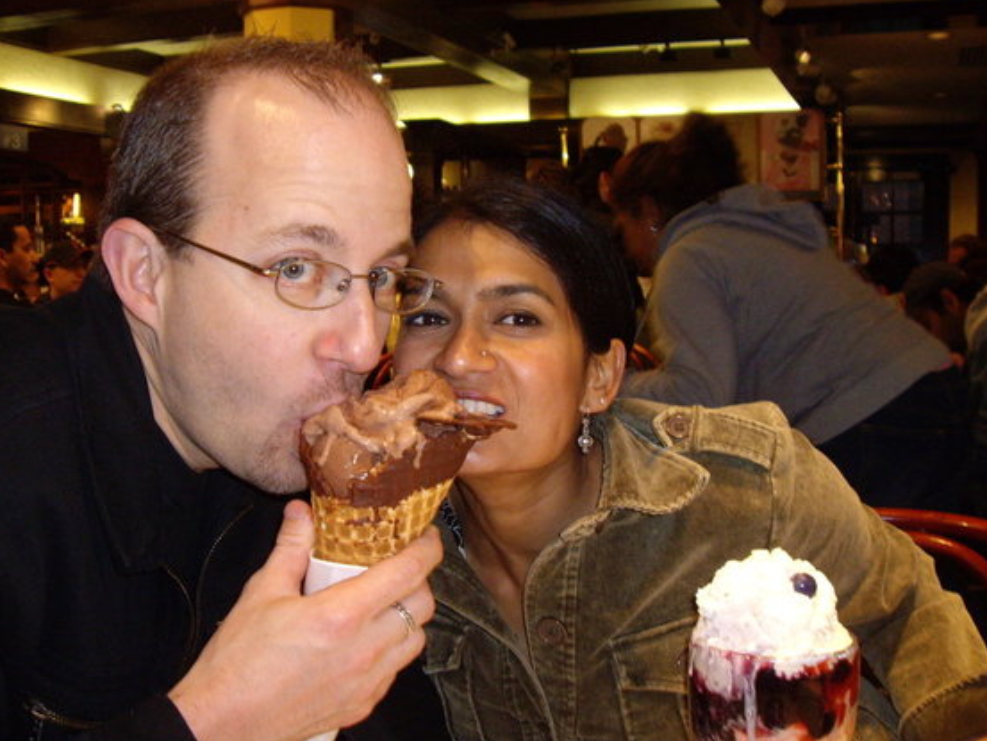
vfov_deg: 32.9
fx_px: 1255
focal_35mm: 44
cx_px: 453
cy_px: 334
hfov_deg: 42.9
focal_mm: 6.2
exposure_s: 1/40
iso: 200
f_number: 2.7
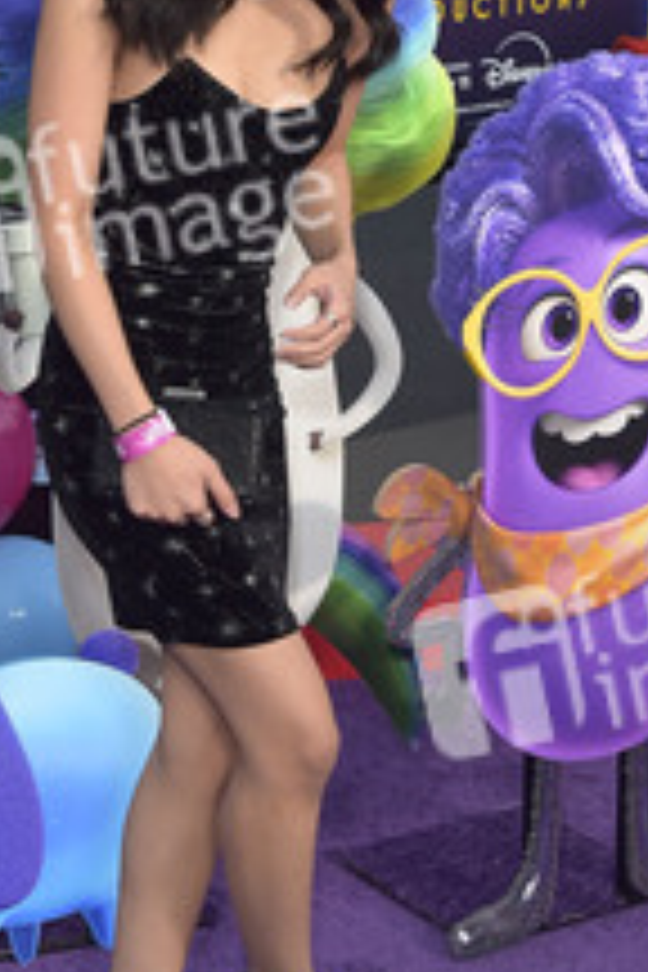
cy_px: 428
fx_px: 2295
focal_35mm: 85
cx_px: 236
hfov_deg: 16.0
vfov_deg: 23.9
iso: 1000
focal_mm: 46
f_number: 6.3
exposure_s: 1/250
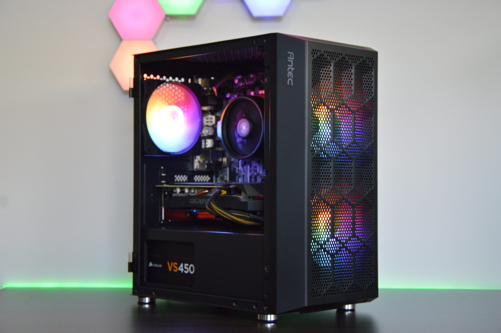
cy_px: 166
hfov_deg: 29.9
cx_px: 250
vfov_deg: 20.1
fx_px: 939
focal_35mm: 68
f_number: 4.8
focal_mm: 45
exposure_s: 1/60
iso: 800
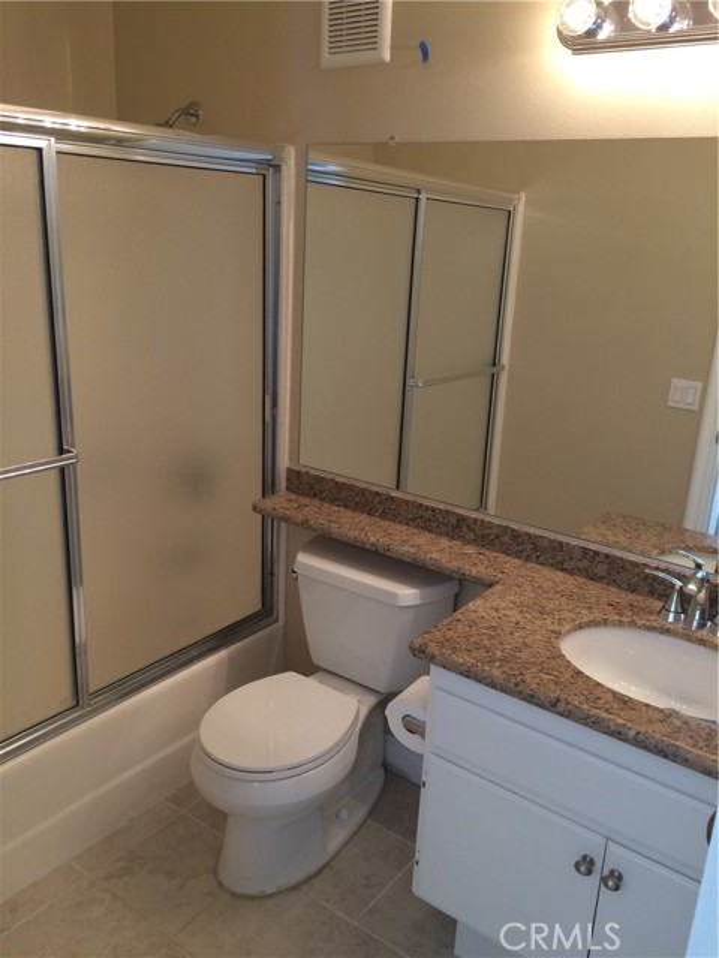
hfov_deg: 48.2
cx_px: 360
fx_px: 803
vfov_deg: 61.7
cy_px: 479
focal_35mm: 29
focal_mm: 4.15
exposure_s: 1/30
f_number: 2.2
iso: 64
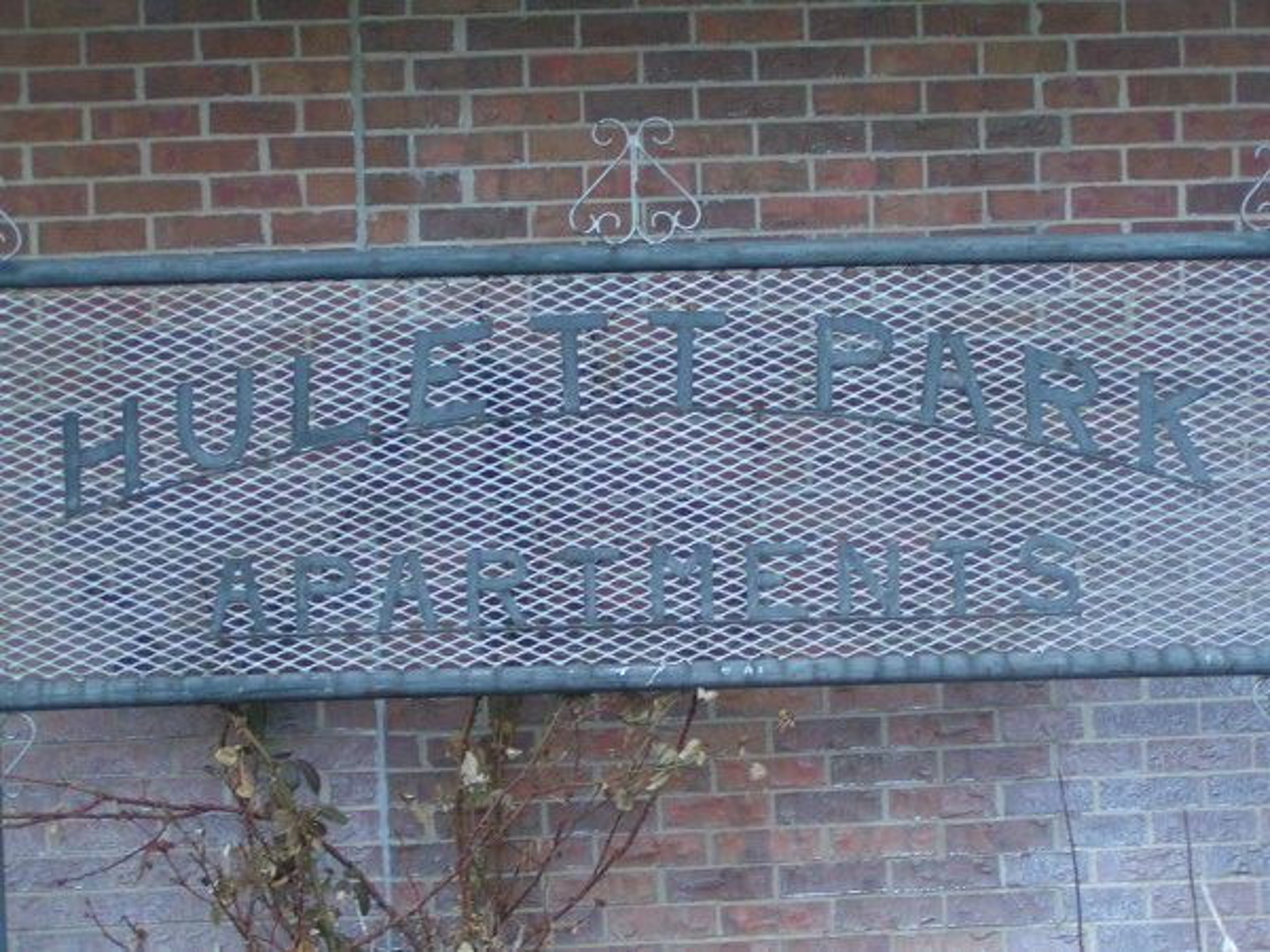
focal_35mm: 68
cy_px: 476
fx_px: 2495
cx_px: 635
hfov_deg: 28.6
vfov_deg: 21.6
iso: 200
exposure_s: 1/25
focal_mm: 10.5
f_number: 3.2
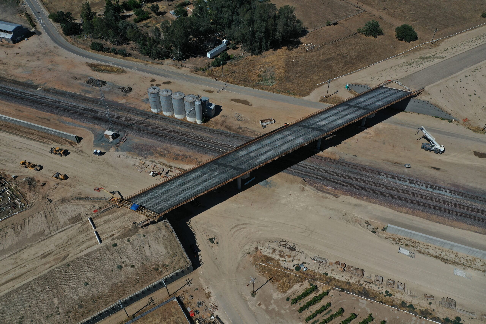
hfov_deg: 65.5
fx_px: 378
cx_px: 243
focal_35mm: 28
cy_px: 162
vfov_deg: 46.4
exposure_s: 1/400
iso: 100
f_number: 5.6
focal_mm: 10.26
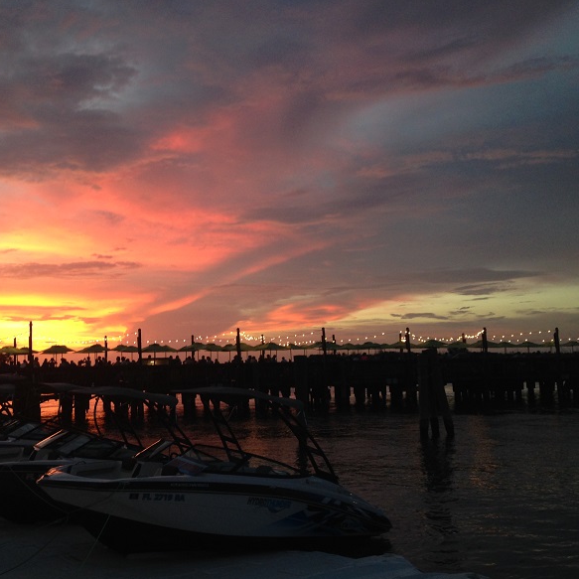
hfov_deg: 41.4
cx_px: 198
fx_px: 757
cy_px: 294
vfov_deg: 41.9
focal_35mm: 40
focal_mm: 4.12
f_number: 2.4
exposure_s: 1/20
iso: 80
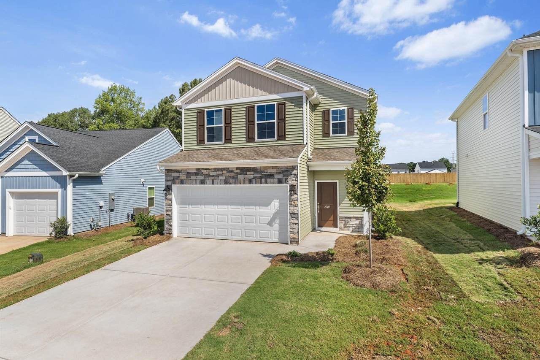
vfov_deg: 65.1
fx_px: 282
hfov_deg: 87.5
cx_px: 270
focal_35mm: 19
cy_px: 180
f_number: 6.3
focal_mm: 18.8
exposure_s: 1/500
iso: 100
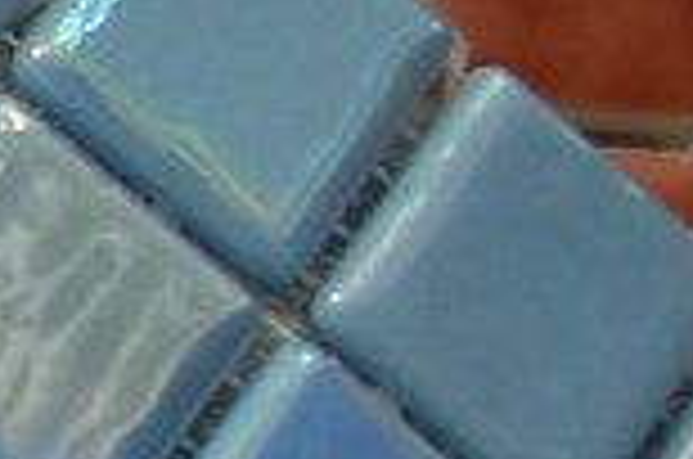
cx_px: -1332
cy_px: 626
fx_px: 5340
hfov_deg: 6.8
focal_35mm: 278
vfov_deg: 4.9
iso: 79
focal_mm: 6.3
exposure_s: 1/18.4
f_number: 2.9
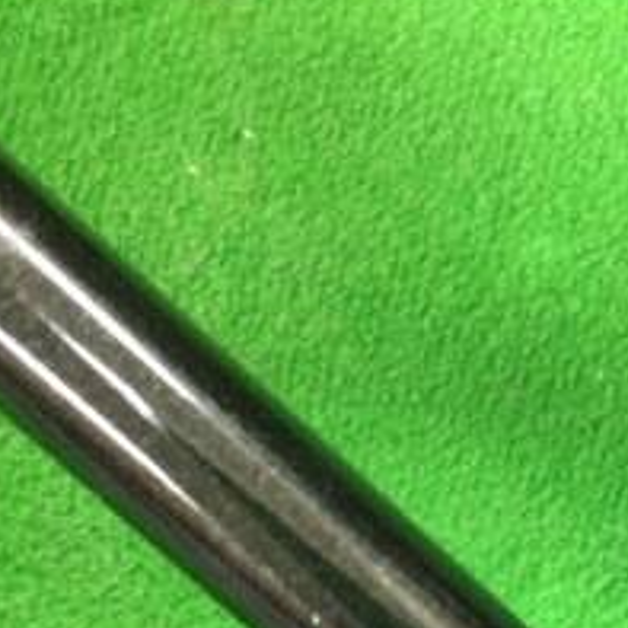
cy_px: 720
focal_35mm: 89
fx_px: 1827
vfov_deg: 18.6
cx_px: 628
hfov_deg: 19.0
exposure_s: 1/17
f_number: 2.4
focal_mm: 3.3
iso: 200
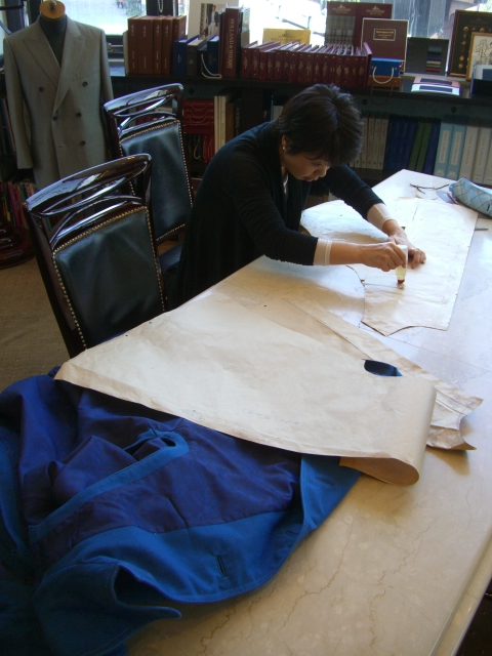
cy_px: 328
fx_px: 720
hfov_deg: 37.7
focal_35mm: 38
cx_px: 246
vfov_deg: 49.0
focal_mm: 7.9
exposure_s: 1/100
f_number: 2.8
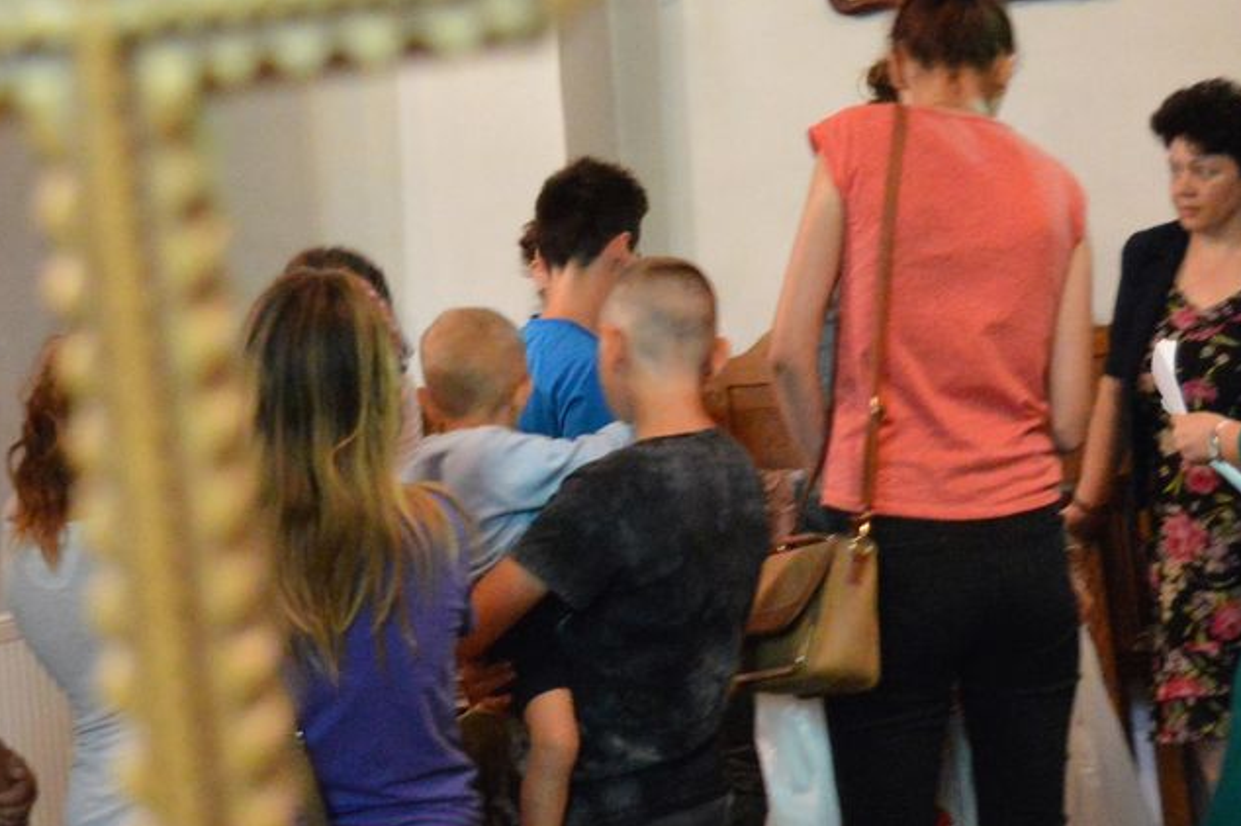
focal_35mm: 83
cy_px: 217
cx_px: 734
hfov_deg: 24.4
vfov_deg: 16.4
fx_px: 2860
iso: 3200
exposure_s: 1/20
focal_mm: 27
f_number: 4
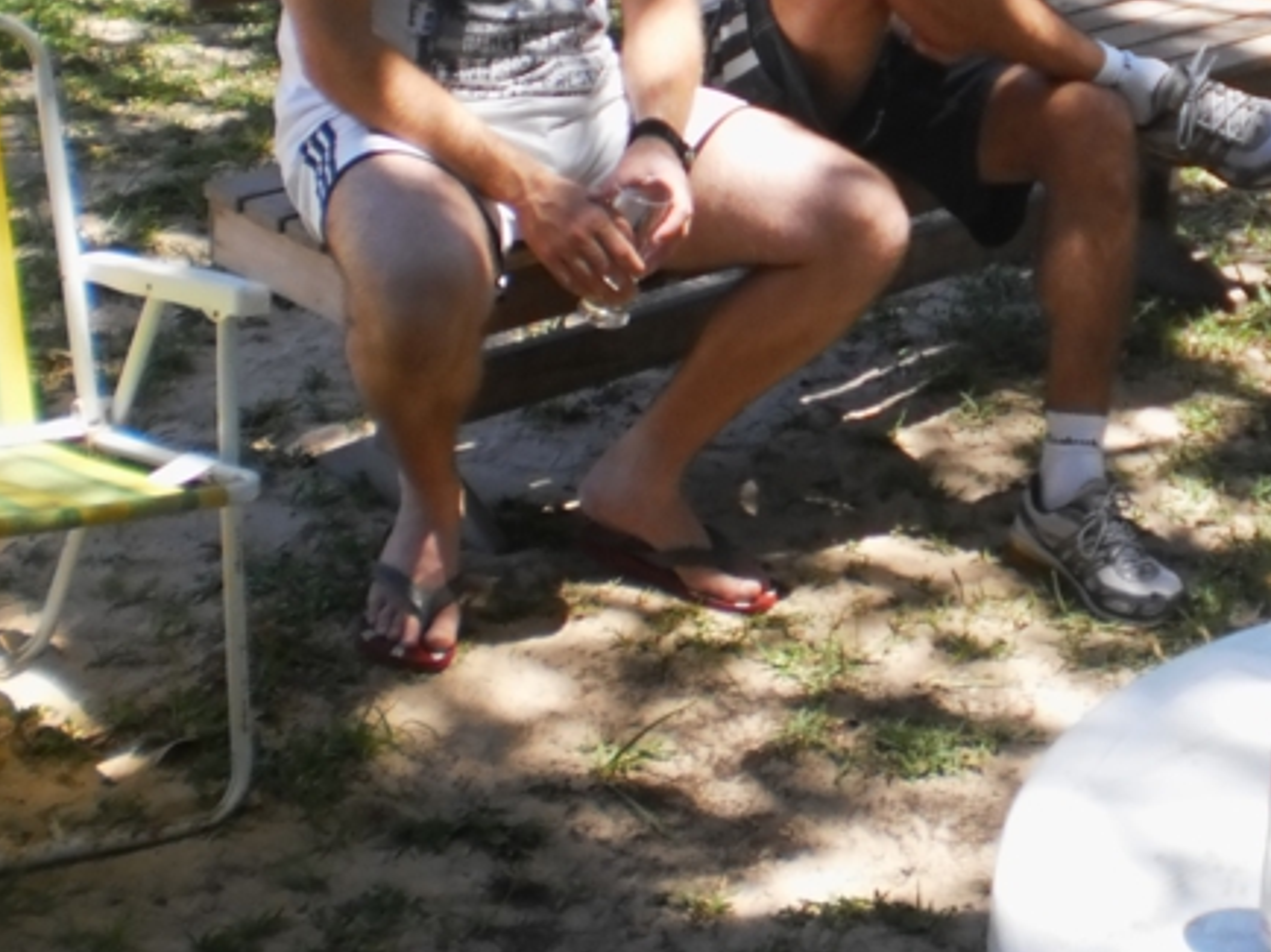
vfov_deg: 16.9
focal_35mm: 85
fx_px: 3119
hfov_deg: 22.4
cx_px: 1160
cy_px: -32
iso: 100
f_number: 3.1
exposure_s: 1/250
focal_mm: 6.3
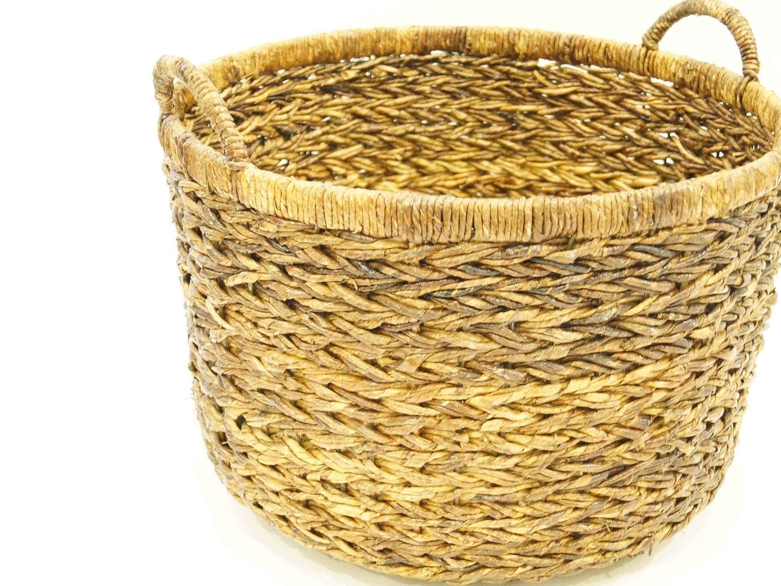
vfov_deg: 28.0
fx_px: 1173
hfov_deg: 36.7
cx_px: 466
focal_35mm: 52
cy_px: 277
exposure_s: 1/20
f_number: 4.5
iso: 3200
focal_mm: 28
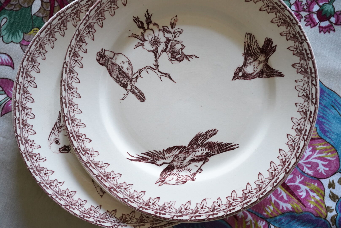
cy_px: 114
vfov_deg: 37.9
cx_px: 170
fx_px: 332
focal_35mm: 35
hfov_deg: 54.4
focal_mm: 35
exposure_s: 1/40
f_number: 9
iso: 6400
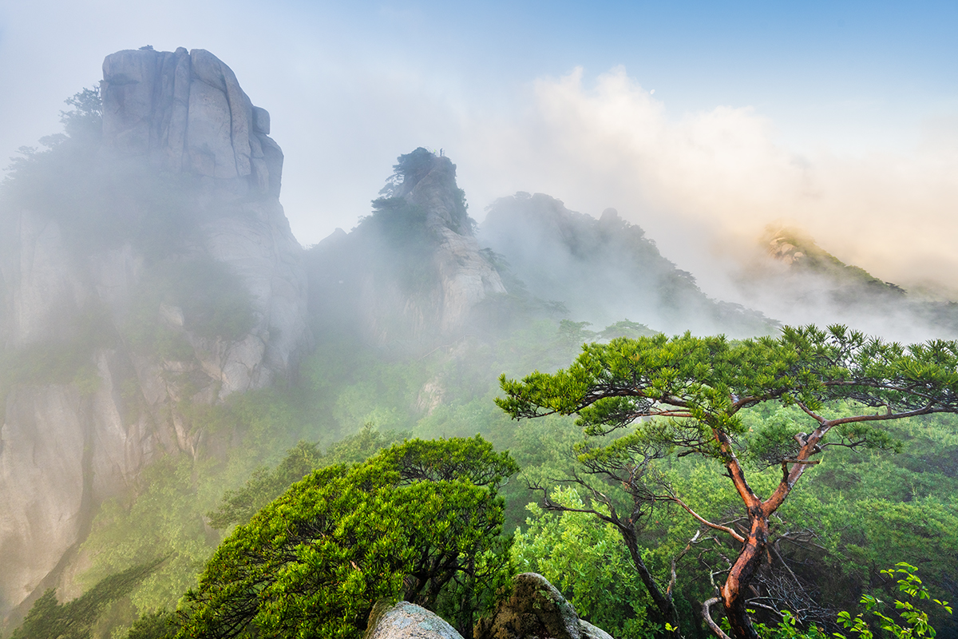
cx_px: 479
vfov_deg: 81.2
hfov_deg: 104.3
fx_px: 373
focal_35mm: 14
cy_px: 320
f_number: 9
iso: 250
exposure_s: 1/160
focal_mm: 14
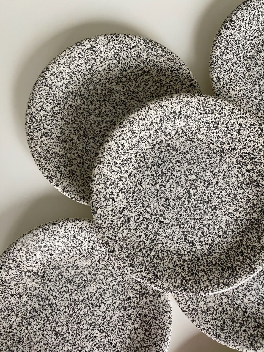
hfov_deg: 53.1
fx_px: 264
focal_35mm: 26
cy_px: 176
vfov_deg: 67.3
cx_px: 132
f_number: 1.8
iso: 200
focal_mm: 4.25
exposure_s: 1/60
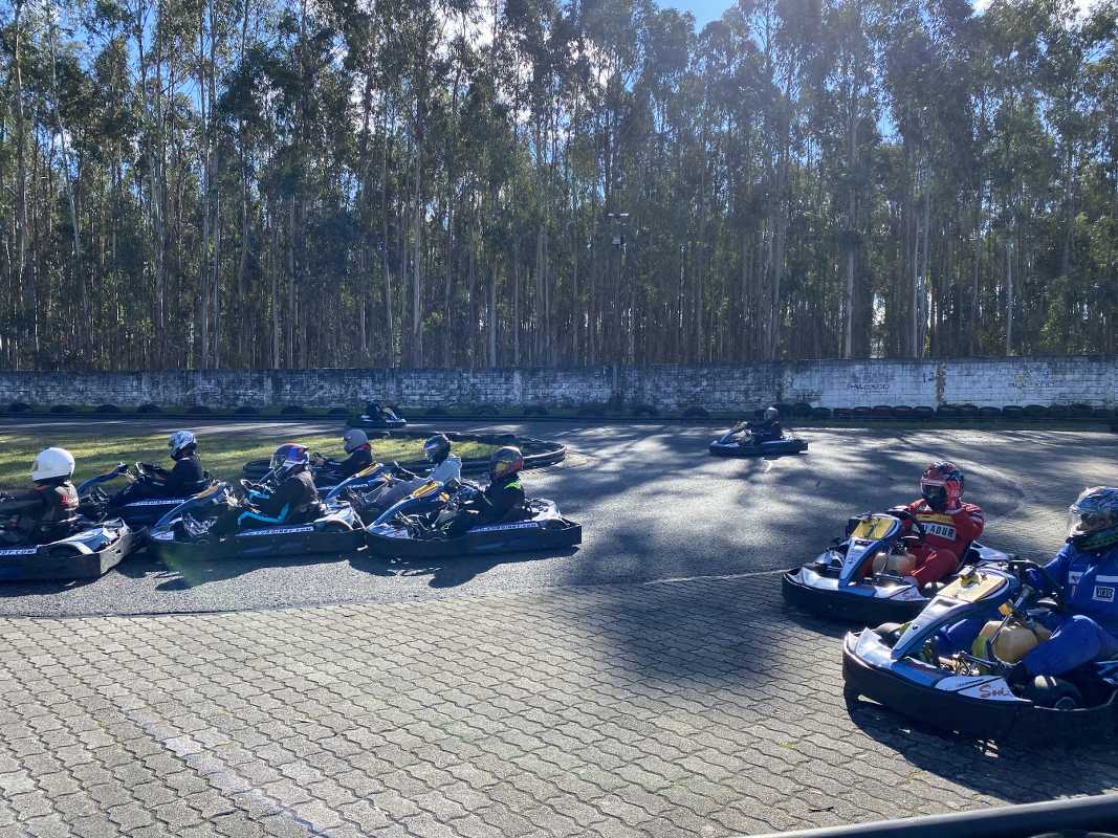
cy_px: 419
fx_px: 840
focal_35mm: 26
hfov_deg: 67.3
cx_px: 559
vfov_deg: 53.1
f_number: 1.8
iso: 32
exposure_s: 1/1124
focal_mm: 4.25
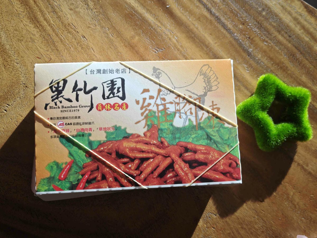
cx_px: 158
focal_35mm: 35
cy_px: 119
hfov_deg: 52.6
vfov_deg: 40.7
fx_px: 321
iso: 93
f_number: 2
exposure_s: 1/120
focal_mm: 8.72
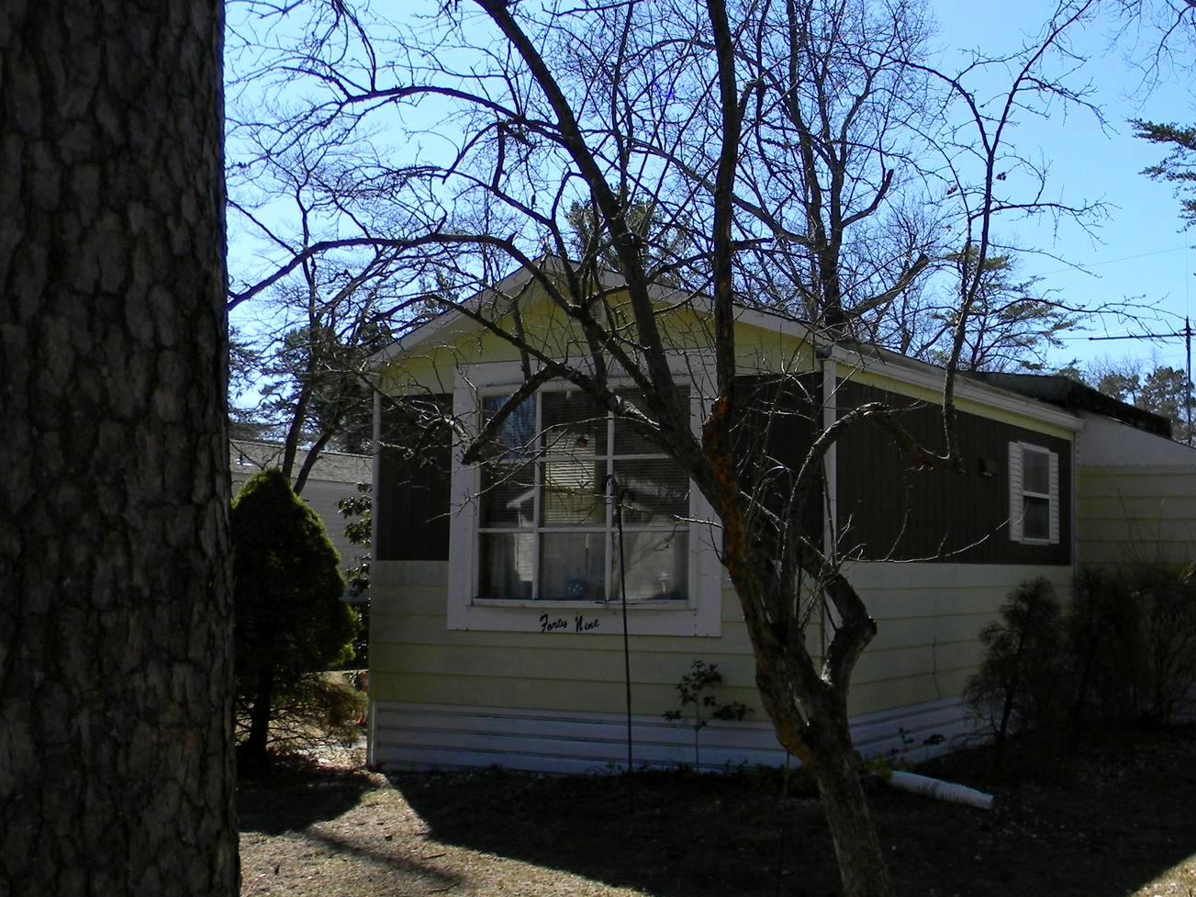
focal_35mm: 44
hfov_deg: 42.2
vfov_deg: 32.9
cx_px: 823
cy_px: 454
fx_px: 1520
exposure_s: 1/237
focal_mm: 5
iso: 80
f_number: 7
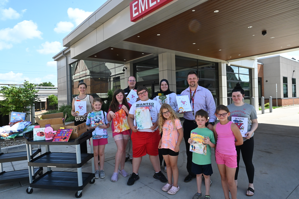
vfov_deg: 53.1
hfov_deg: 73.8
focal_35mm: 24
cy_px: 100
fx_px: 199
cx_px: 150
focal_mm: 24
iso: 2000
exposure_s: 1/640
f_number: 14
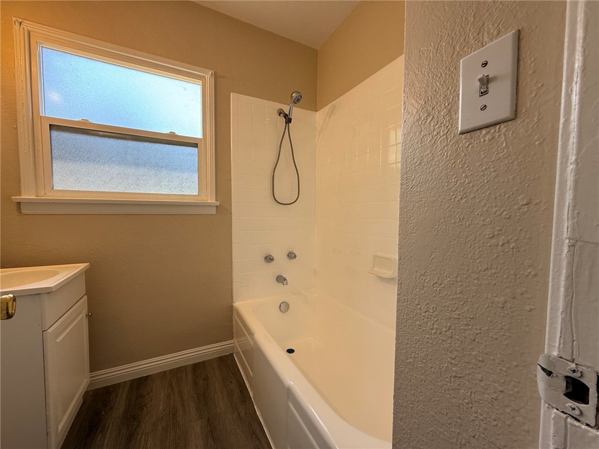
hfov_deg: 102.1
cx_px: 300
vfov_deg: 85.7
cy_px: 224
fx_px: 242
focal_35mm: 14
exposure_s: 1/120
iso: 100
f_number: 2.2
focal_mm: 2.22
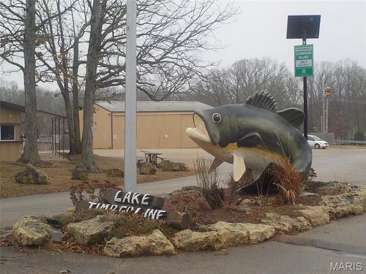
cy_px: 137
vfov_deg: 25.2
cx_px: 183
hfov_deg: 33.2
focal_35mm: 58
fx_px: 613
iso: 125
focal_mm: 7.9
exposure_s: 1/100
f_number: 4.7
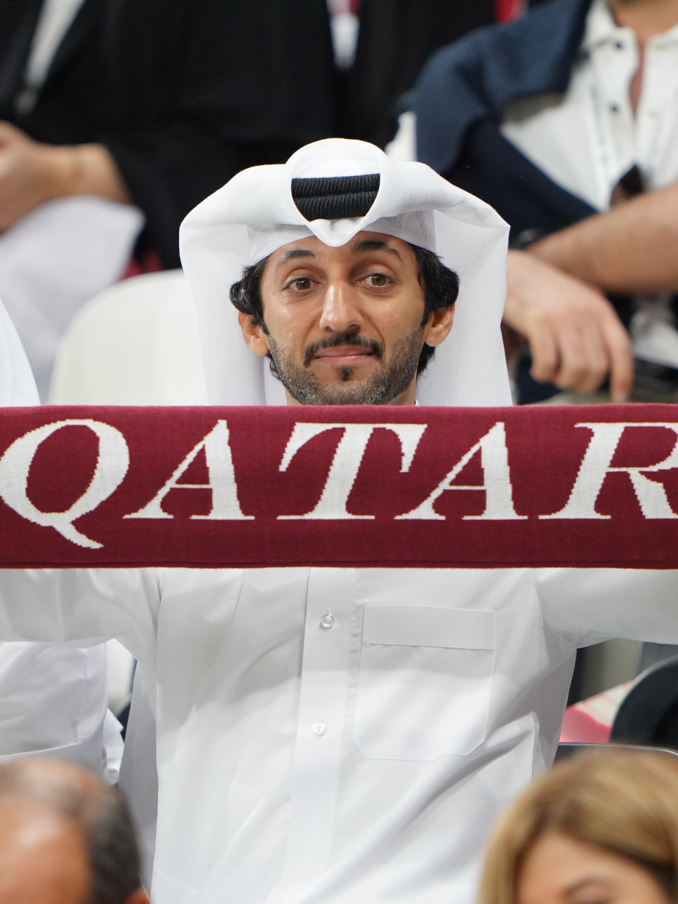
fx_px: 22619
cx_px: 350
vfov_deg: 2.3
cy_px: 452
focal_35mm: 866
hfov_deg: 1.7
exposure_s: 1/640
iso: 1600
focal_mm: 400
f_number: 2.8
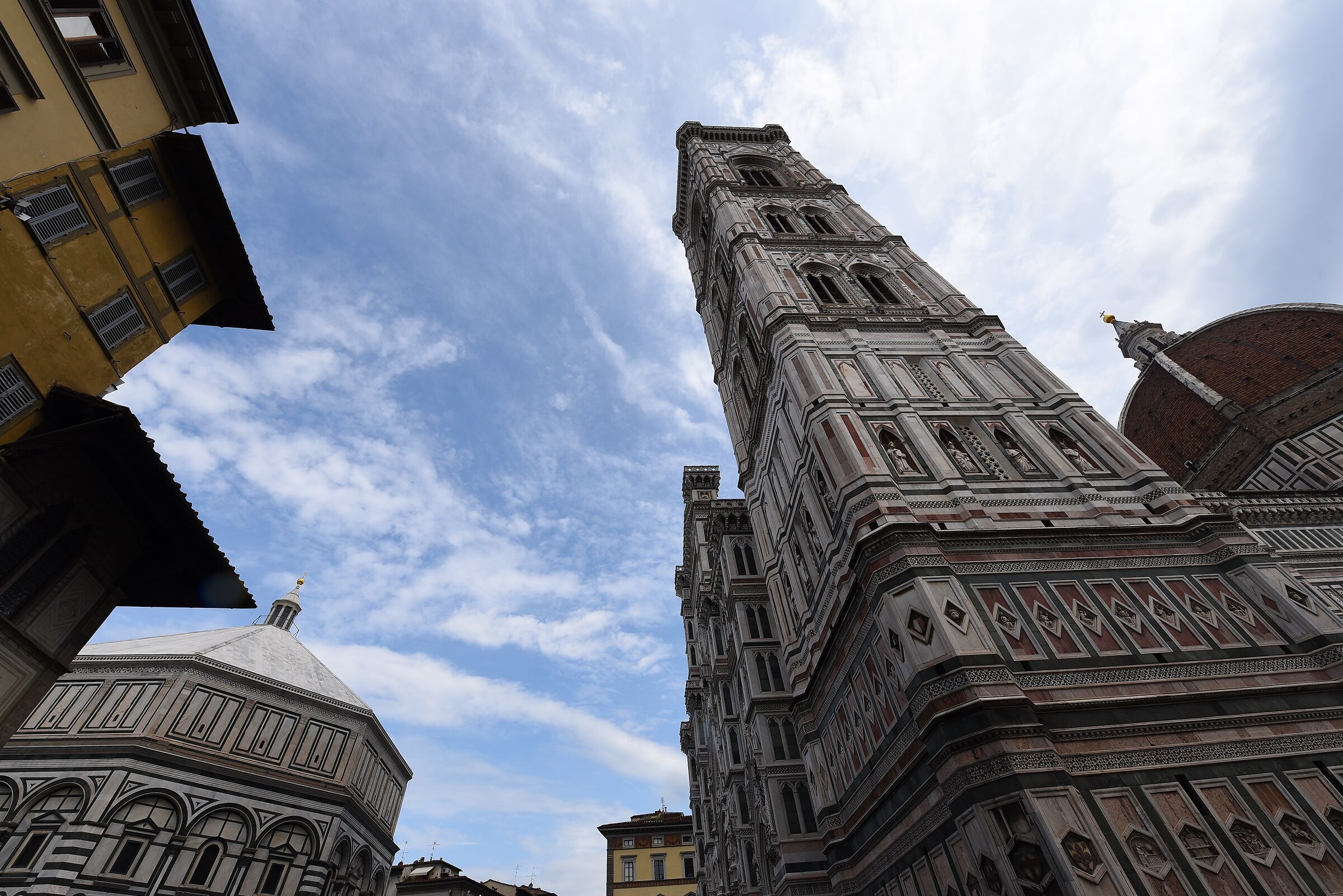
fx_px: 522
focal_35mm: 14
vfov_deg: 81.3
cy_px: 448
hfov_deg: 104.2
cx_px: 672
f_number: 10
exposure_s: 1/400
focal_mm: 14
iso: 200
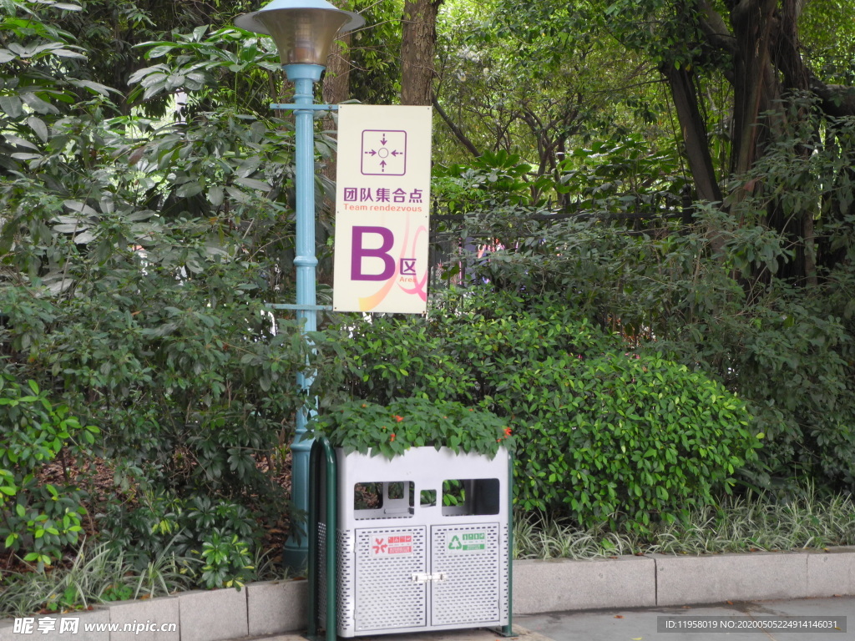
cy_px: 320
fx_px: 1507
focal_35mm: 61
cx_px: 428
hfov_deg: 31.7
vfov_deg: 24.0
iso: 197
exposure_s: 1/30
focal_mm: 13
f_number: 3.5
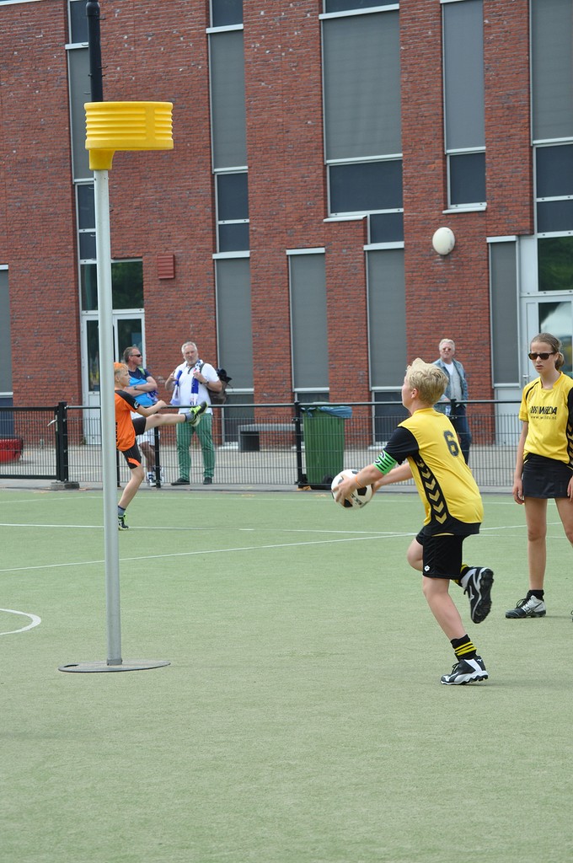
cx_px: 286
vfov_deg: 14.9
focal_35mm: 138
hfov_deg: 9.9
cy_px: 432
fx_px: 3303
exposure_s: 1/250
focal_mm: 92
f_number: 8
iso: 200
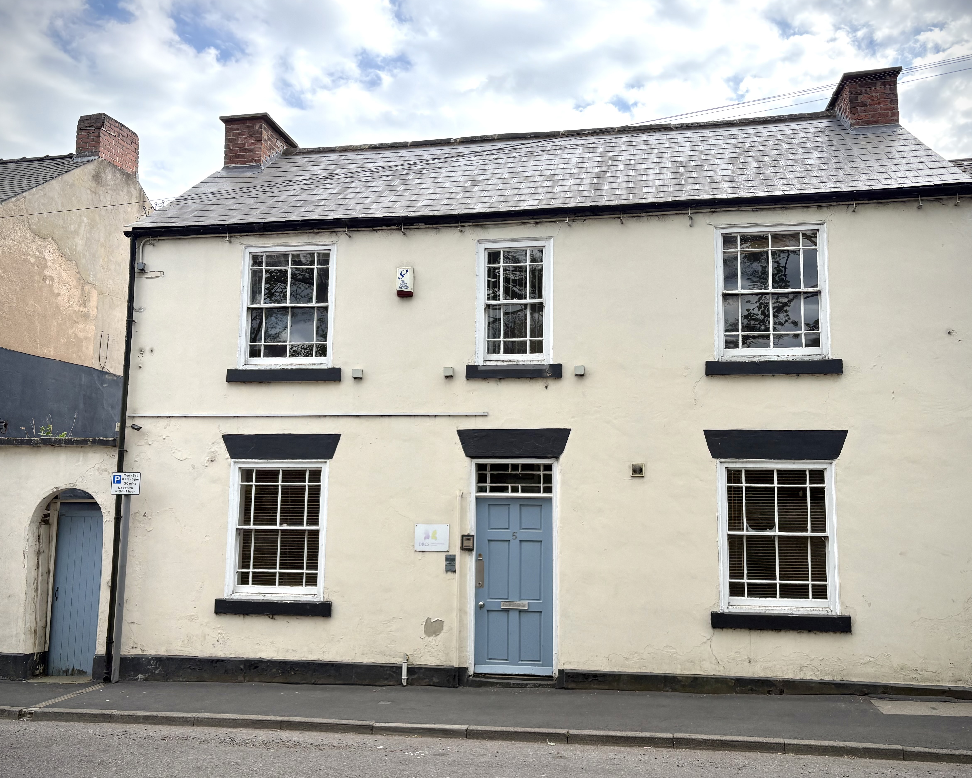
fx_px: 892
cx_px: 503
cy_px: 393
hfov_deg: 57.2
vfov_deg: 47.1
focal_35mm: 31
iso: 64
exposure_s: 1/2075
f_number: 1.6
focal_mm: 5.96
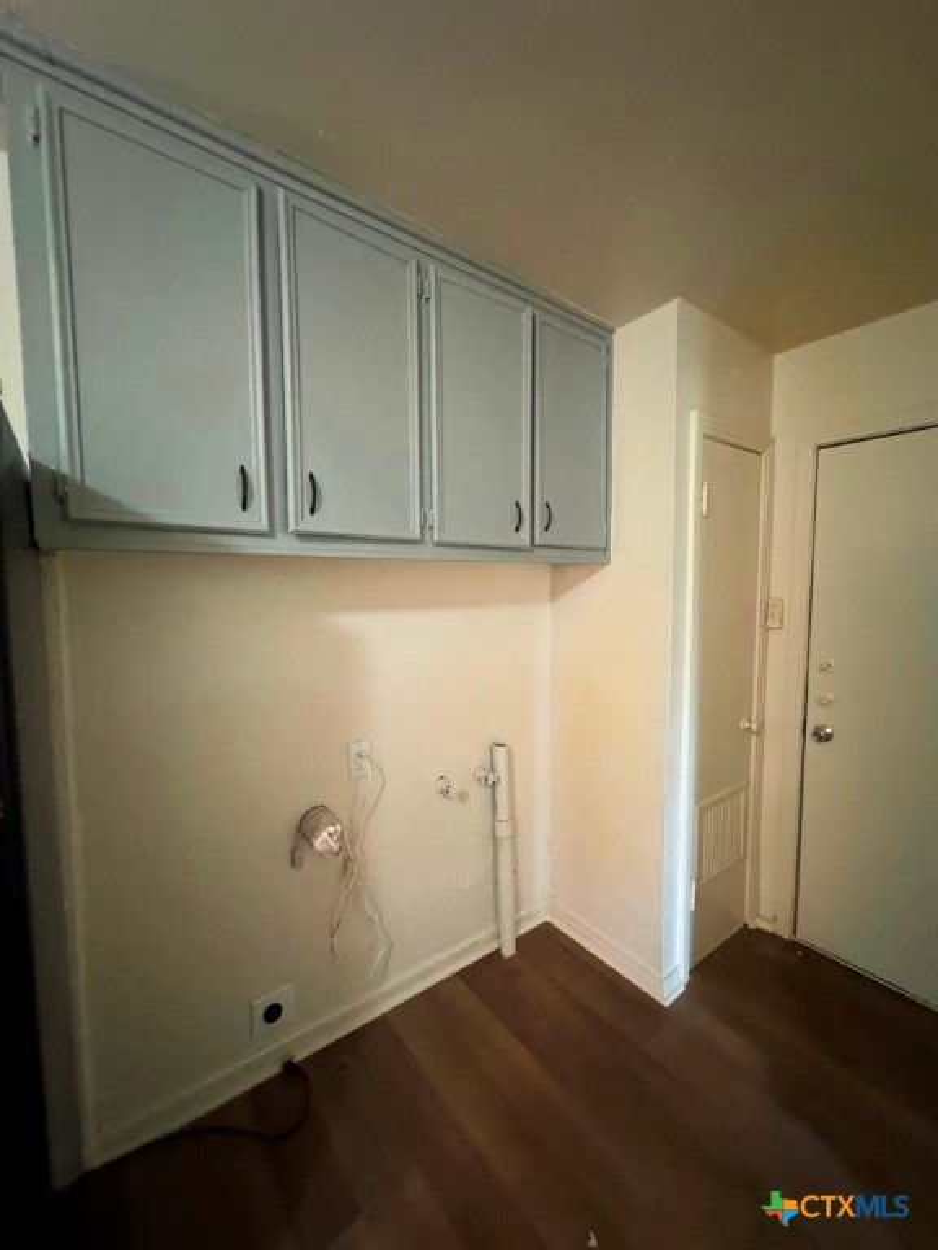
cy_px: 625
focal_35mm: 14
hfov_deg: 85.7
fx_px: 506
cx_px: 469
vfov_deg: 102.1
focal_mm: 2.22
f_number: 2.2
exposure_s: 1/60
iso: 1250
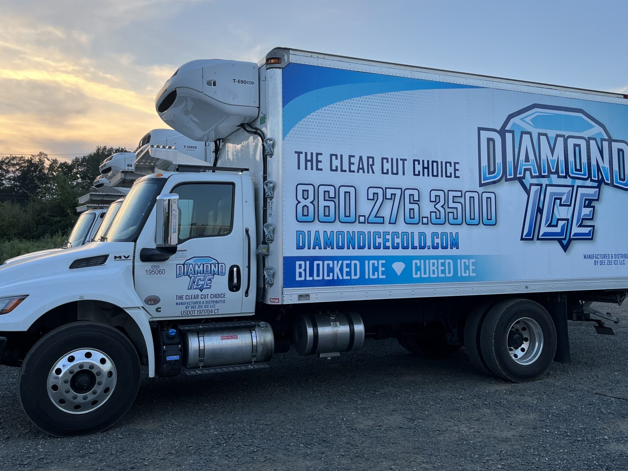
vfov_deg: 41.7
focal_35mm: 34
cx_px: 332
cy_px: 199
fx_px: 617
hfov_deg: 53.9
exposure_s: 1/245
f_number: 1.6
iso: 40
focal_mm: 5.1
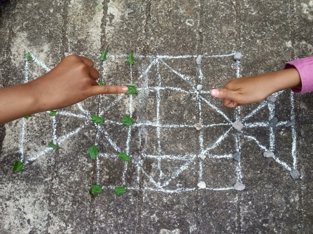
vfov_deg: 51.3
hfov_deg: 65.3
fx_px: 244
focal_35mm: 27
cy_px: 117
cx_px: 156
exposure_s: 1/925
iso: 113
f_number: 2.2
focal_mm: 3.73
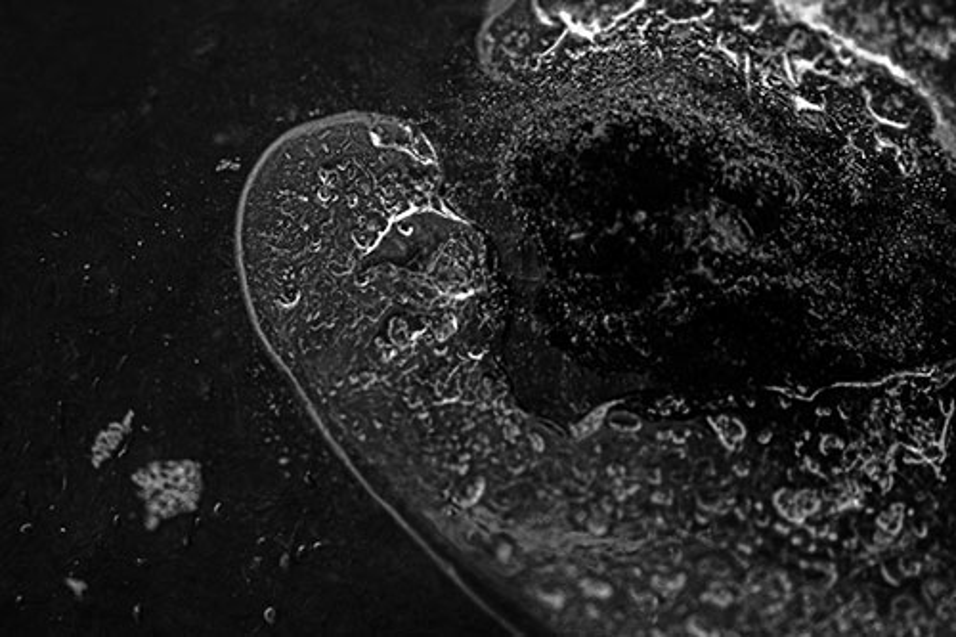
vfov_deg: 6.5
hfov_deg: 9.8
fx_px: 5575
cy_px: 318
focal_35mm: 210
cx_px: 478
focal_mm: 210
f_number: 6.7
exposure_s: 1/1250
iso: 800
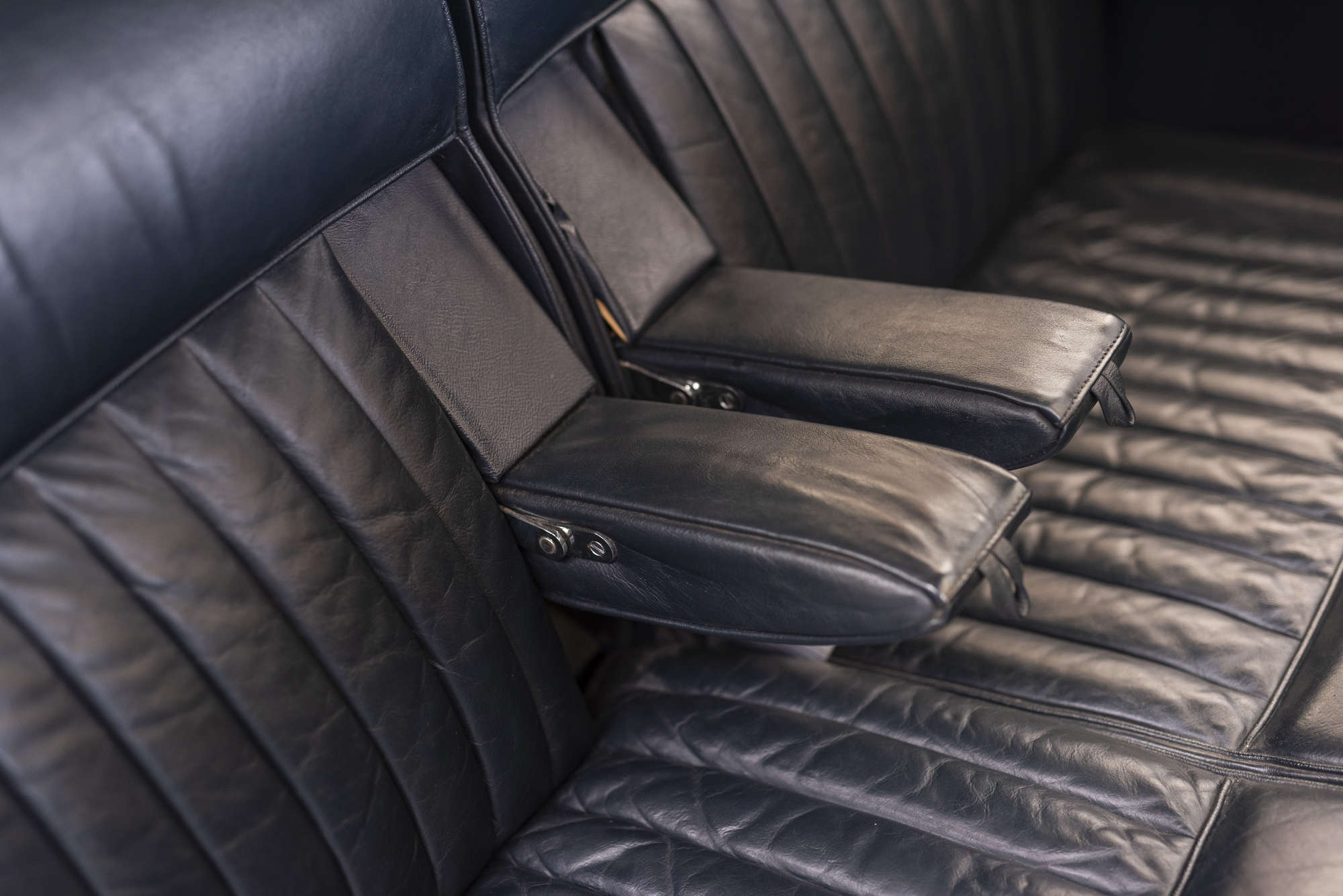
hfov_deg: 39.6
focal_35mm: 50
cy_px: 448
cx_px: 672
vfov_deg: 27.0
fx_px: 1866
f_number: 2
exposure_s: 1/50
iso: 400
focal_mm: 50
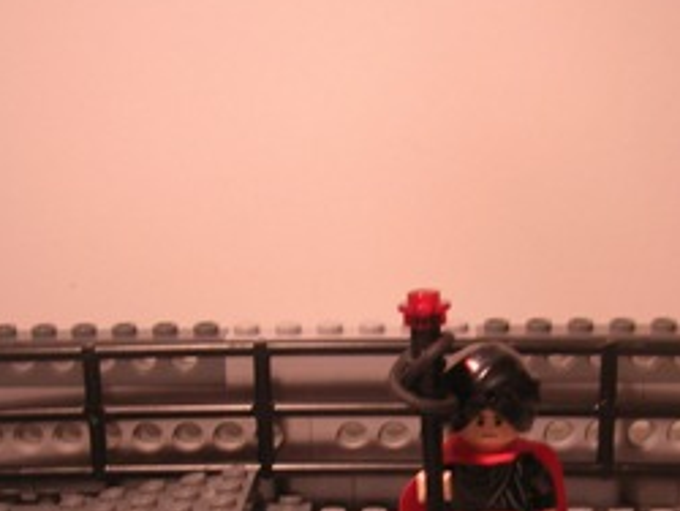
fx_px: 1337
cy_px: 474
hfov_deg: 28.5
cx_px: 416
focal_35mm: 68
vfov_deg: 21.1
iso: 50
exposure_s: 1/27.3
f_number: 2.9
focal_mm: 5.7
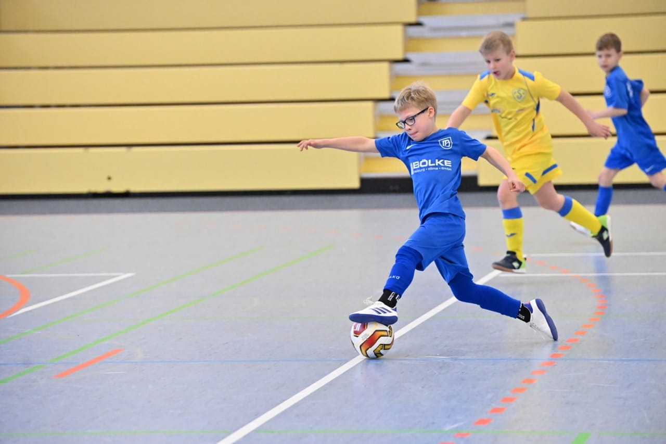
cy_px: 222
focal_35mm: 160
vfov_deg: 8.6
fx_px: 2959
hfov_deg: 12.8
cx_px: 333
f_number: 3.5
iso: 8000
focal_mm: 160
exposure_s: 1/1000
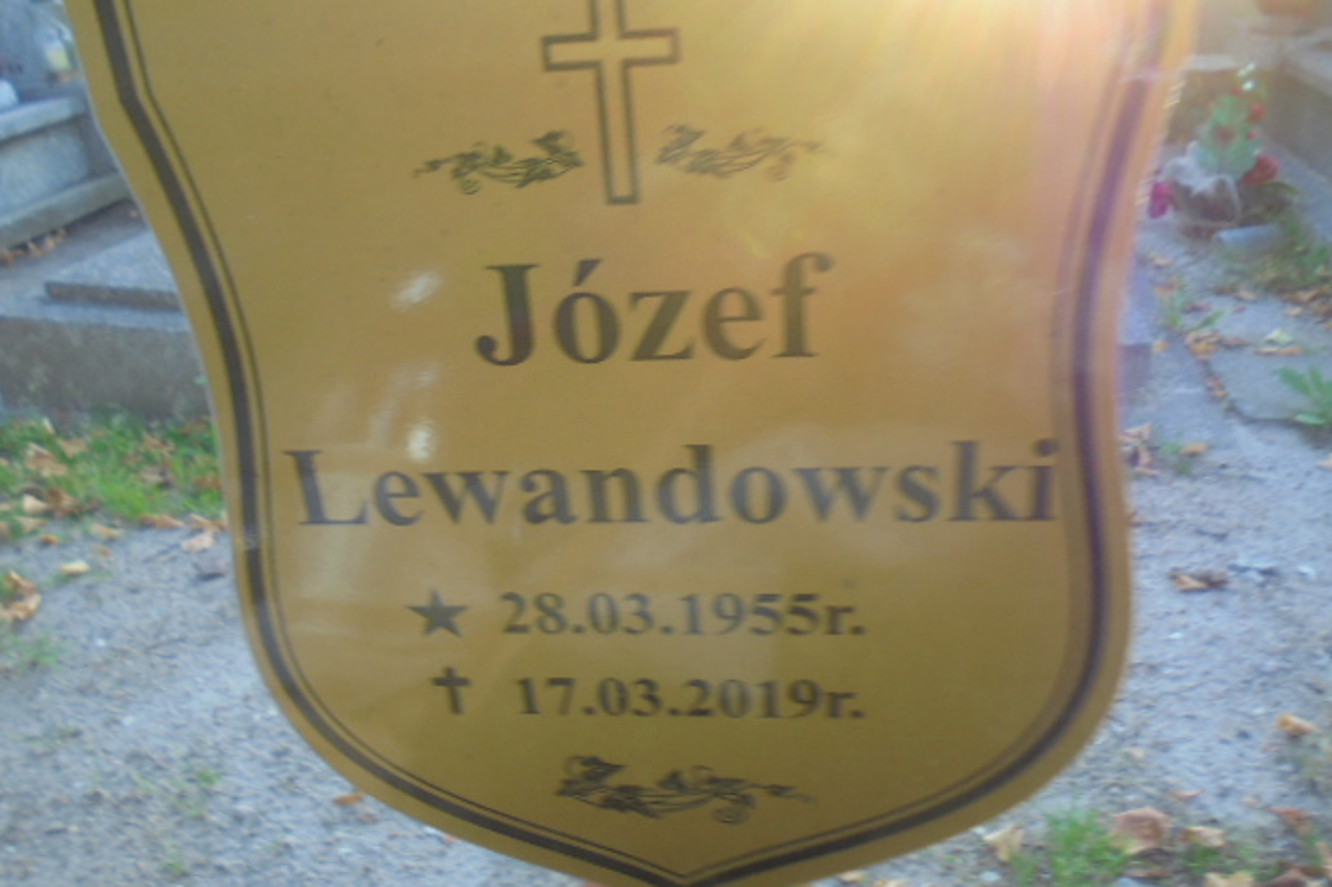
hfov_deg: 60.3
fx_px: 1147
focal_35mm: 31
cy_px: 385
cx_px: 652
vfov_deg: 42.2
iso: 100
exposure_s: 1/30
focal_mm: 5.3
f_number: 3.7
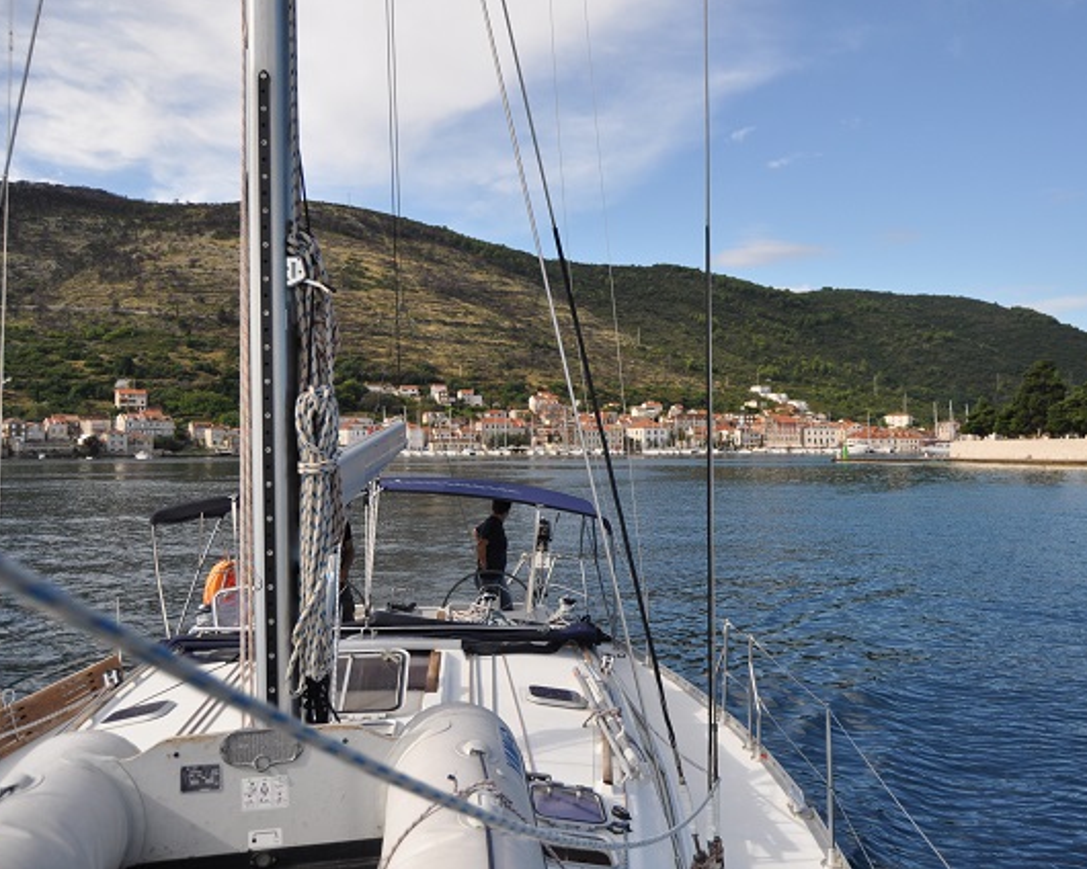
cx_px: 636
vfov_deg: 47.1
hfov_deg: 56.9
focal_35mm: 31
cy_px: 429
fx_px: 997
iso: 500
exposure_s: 1/4000
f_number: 4
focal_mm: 18
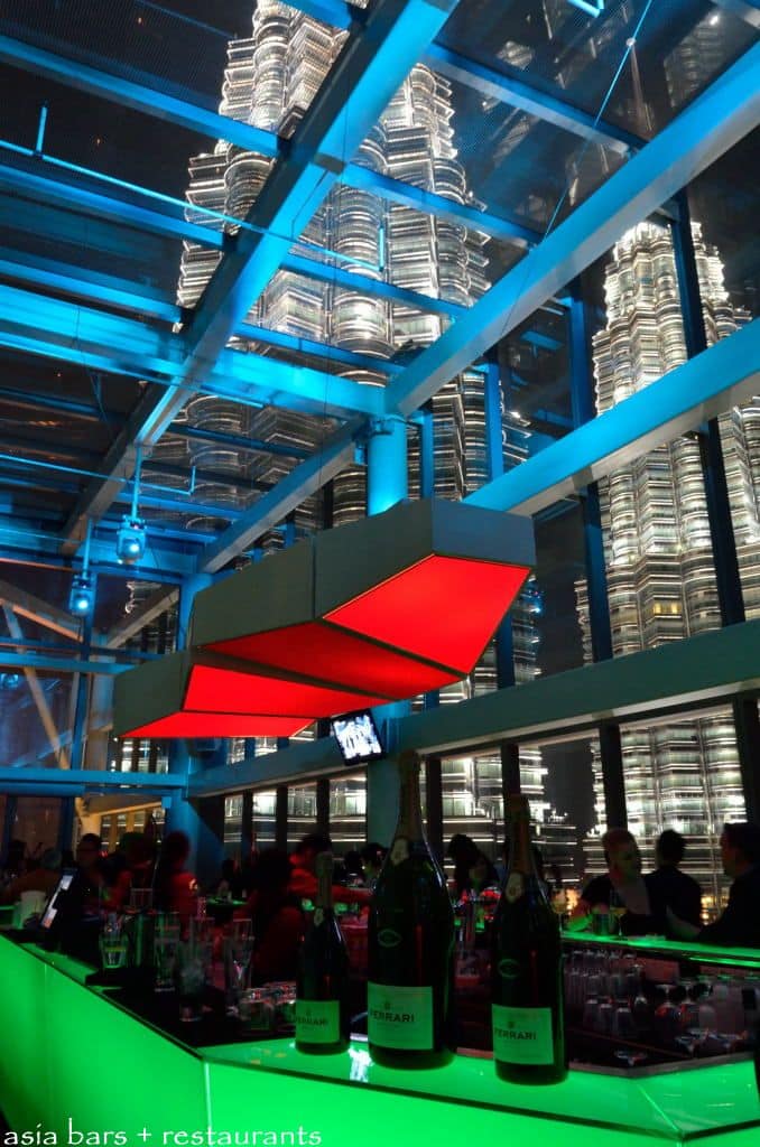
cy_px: 574
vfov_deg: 67.5
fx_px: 859
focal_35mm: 27
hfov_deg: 47.7
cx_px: 380
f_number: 9
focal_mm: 18
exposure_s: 1/4
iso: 2000
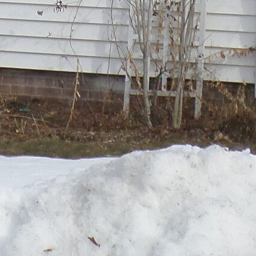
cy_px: -269
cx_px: 24
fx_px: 2293
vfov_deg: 6.2
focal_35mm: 274
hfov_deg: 6.4
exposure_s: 1/1000
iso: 80
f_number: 3.2
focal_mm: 7.8
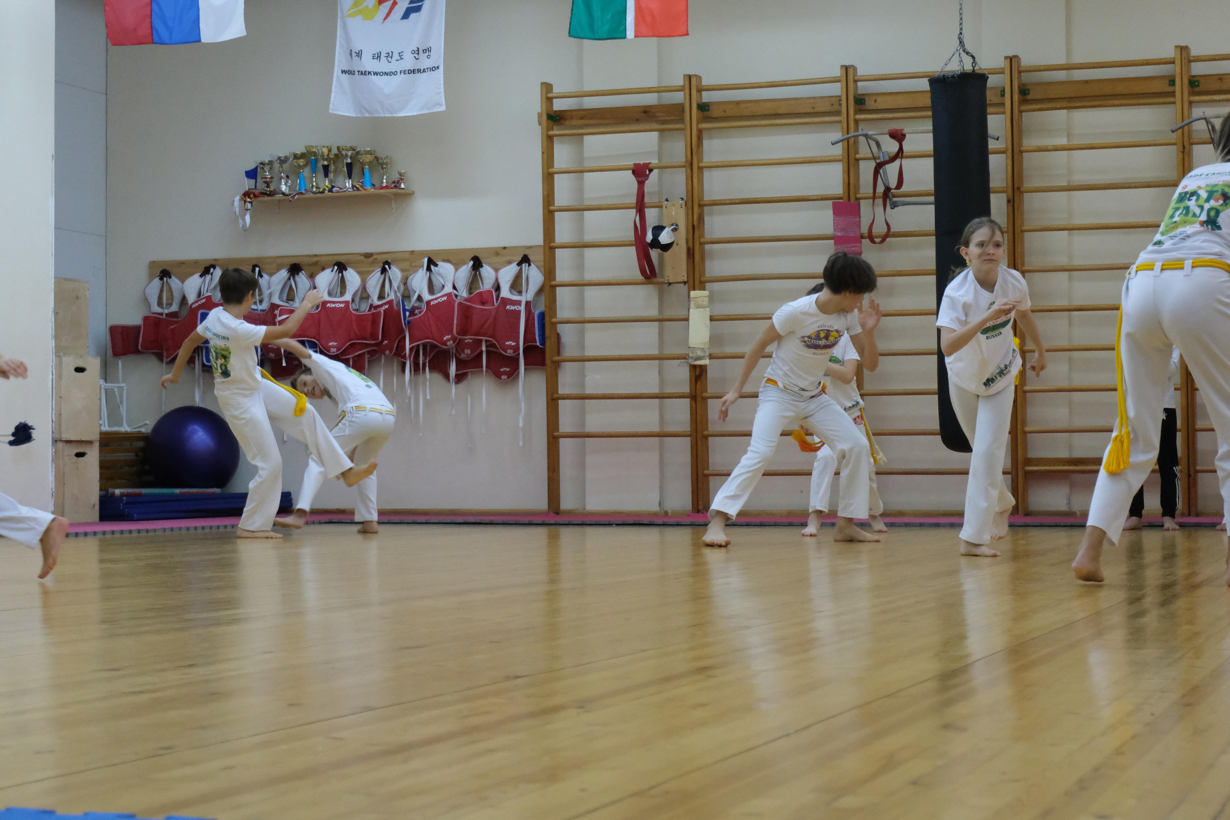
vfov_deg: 20.3
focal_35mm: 67
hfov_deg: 30.1
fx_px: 2289
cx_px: 615
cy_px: 410
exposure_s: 1/300
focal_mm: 44.5
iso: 6400
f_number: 5.6
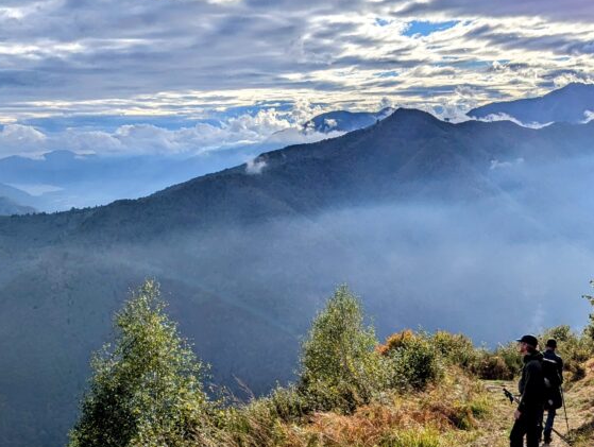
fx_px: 756
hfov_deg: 42.7
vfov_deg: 32.7
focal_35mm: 44
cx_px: 357
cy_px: 293
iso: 58
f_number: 1.85
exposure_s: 1/9434
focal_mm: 6.81
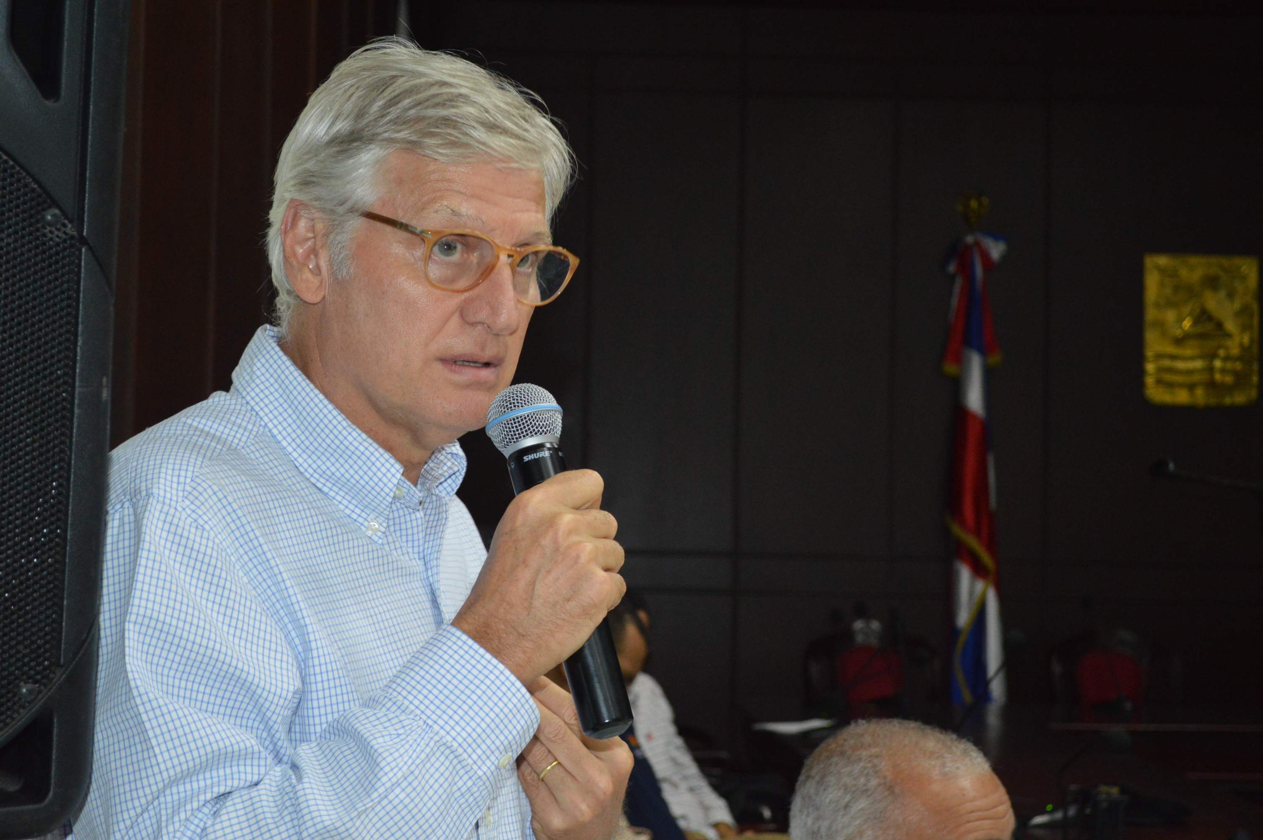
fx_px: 2313
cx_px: 632
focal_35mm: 66
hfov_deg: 30.5
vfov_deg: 20.6
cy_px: 420
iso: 1800
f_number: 5.3
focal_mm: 44
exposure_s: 1/60
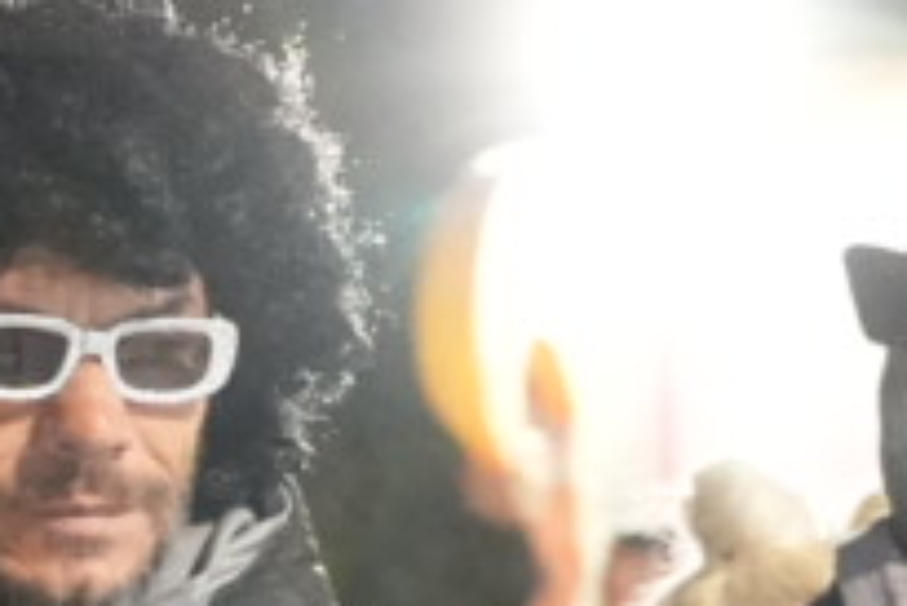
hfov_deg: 7.2
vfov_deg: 4.9
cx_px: -929
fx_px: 6958
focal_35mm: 276
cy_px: 1079
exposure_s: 1/160
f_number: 2.2
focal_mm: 35
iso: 16000
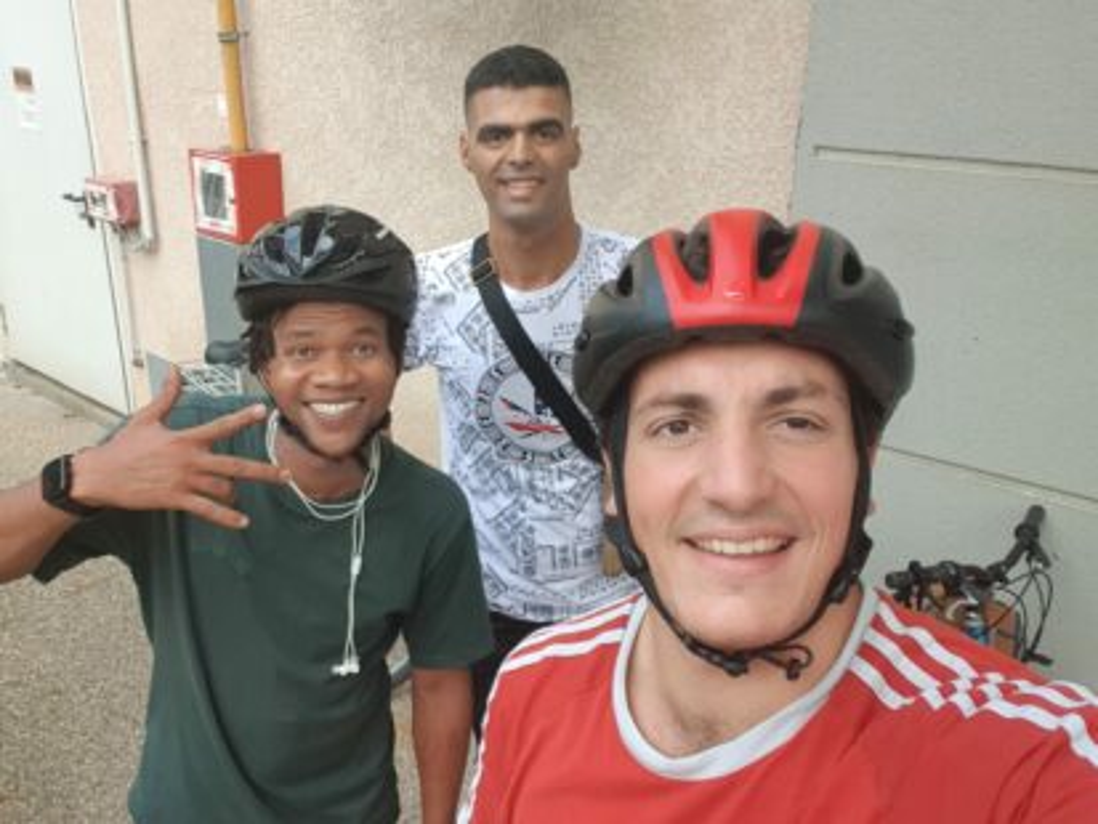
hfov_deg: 58.3
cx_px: 549
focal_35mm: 31
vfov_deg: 45.5
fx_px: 984
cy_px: 412
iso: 100
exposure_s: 1/412
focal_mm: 2.92
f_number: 1.7
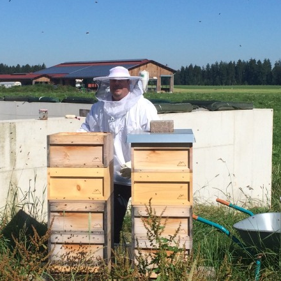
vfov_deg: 47.2
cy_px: 154
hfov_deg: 47.2
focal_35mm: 35
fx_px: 321
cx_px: 141
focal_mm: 4.15
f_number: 2.2
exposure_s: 1/3165
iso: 32
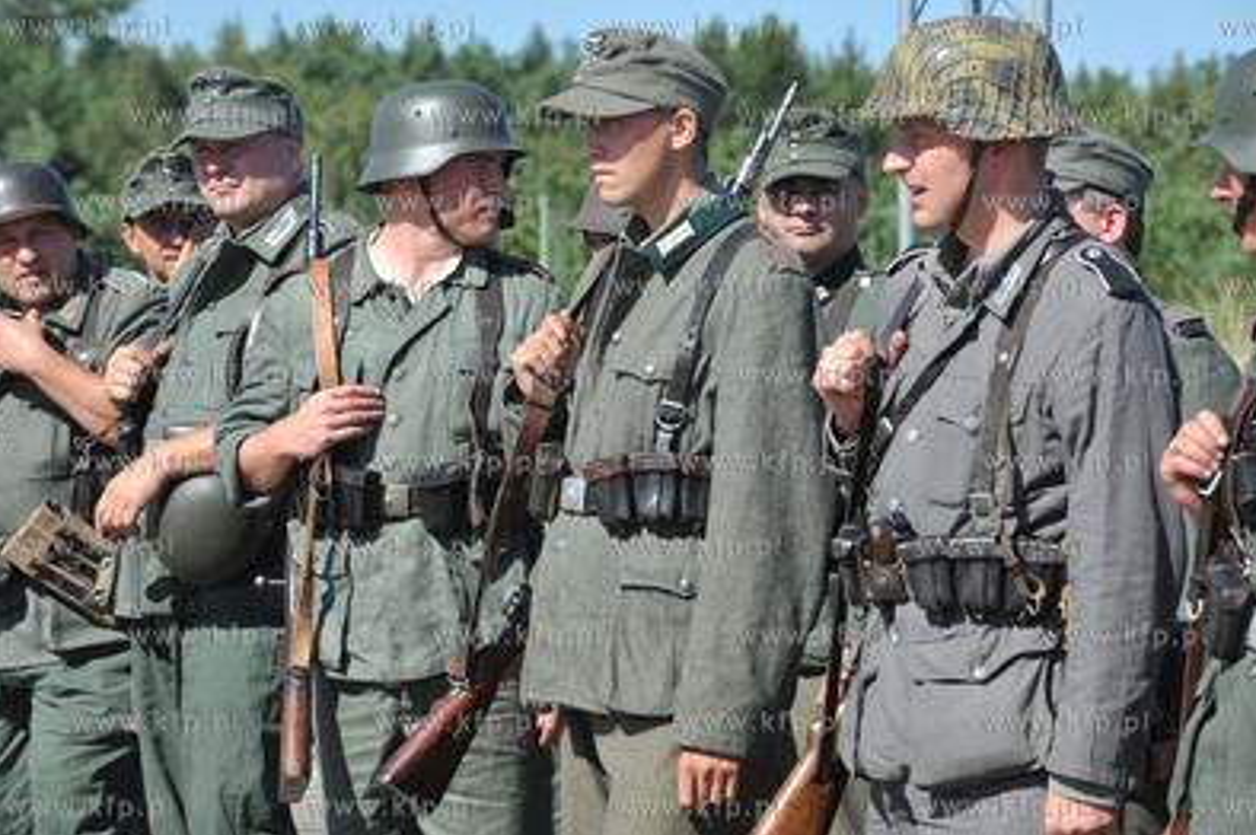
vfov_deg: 9.6
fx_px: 4950
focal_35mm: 142
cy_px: 418
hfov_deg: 14.5
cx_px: 628
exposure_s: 1/640
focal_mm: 140
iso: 400
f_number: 9
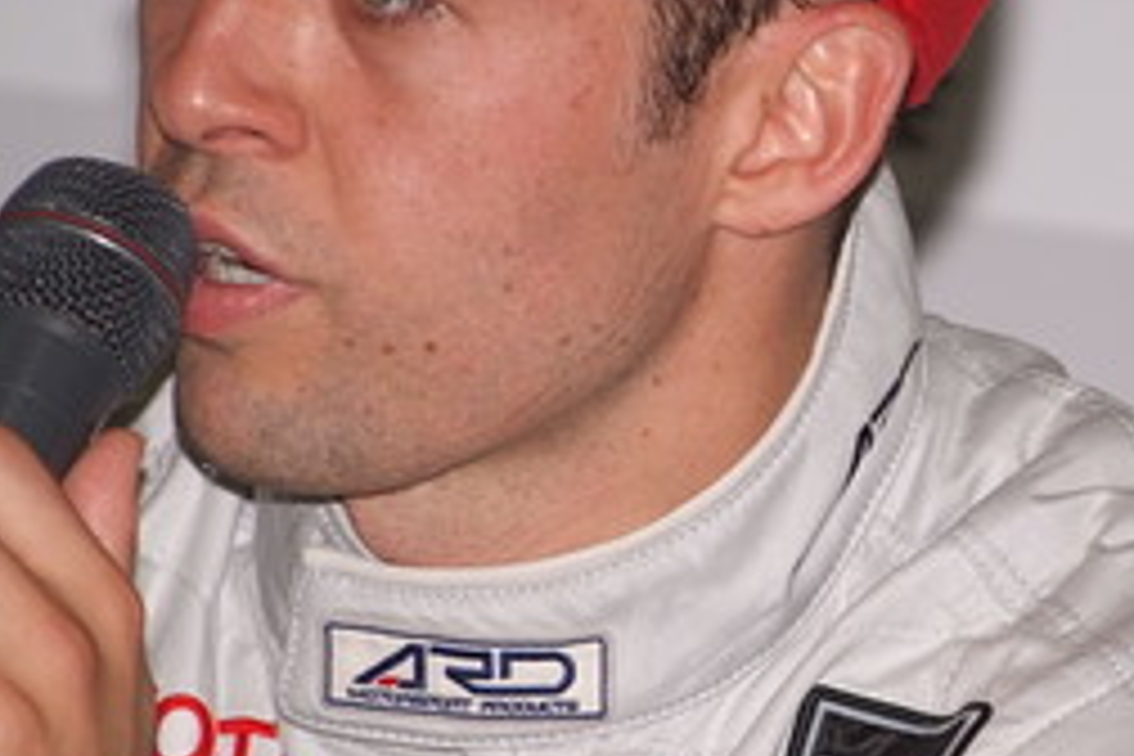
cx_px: 936
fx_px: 19654
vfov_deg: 2.2
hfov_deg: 3.3
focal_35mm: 624
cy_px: 284
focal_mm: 145
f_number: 5
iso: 100
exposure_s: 1/60
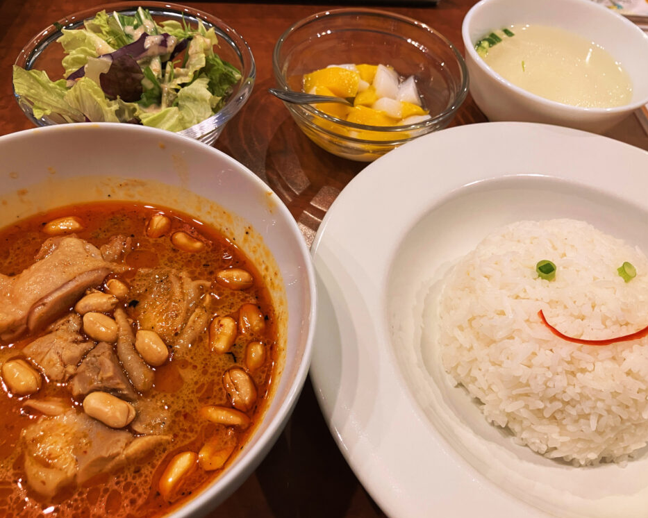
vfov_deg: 48.5
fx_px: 575
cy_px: 260
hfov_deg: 58.8
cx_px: 322
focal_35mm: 30
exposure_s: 1/50
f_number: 1.8
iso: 100
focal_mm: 3.99
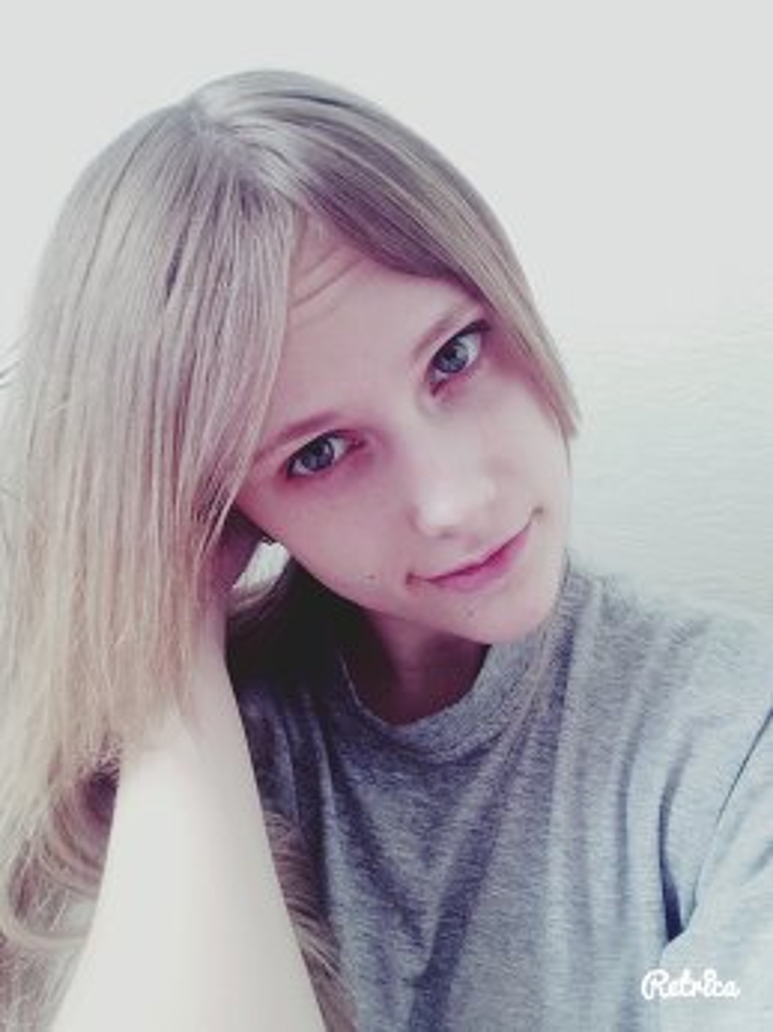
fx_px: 924
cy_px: 516
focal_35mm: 31
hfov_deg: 45.4
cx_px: 386
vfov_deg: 58.4
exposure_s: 1/30
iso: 160
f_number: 2.4
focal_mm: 2.15
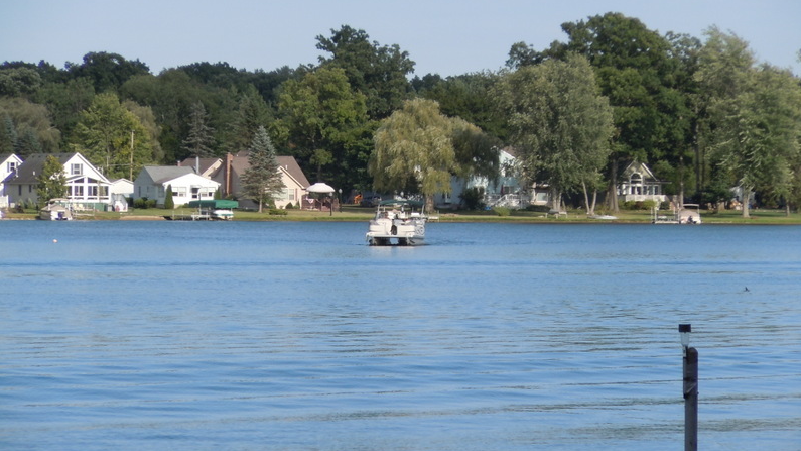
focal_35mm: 215
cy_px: 273
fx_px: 4566
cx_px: 401
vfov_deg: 5.6
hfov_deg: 10.0
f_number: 5.6
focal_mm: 35
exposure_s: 1/400
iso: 100
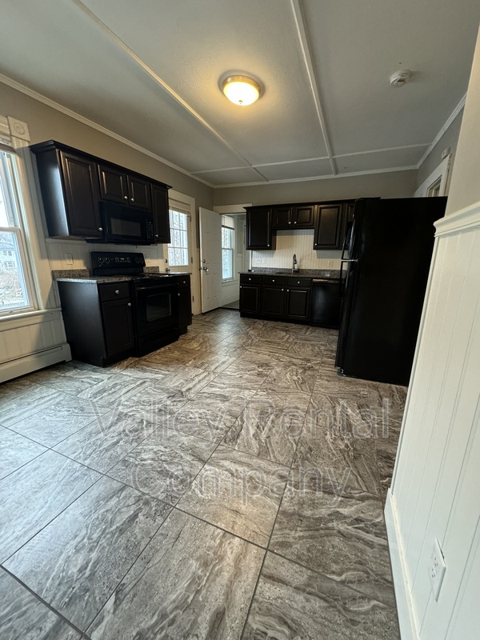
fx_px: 259
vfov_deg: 102.1
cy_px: 320
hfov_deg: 85.7
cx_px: 240
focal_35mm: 14
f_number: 2.2
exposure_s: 1/60
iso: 400
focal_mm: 2.22
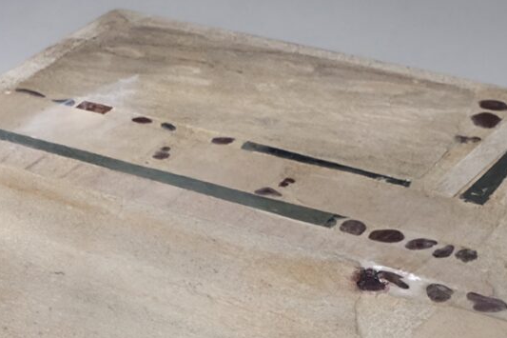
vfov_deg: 11.6
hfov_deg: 17.1
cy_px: 448
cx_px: -82
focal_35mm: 115
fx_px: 1619
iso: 200
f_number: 1.7
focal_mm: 6.3
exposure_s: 1/101
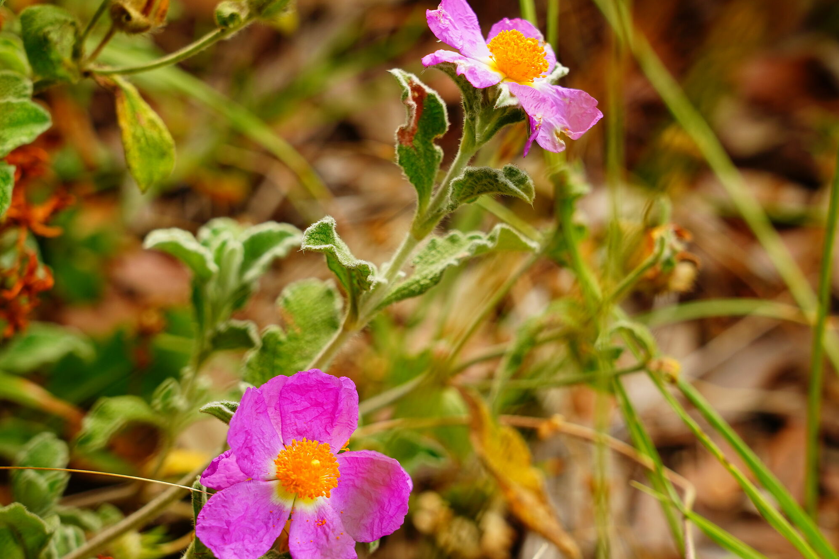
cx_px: 391
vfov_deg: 11.7
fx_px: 2726
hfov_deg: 17.5
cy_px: 292
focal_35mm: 117
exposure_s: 1/125
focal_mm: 97
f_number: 8
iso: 250
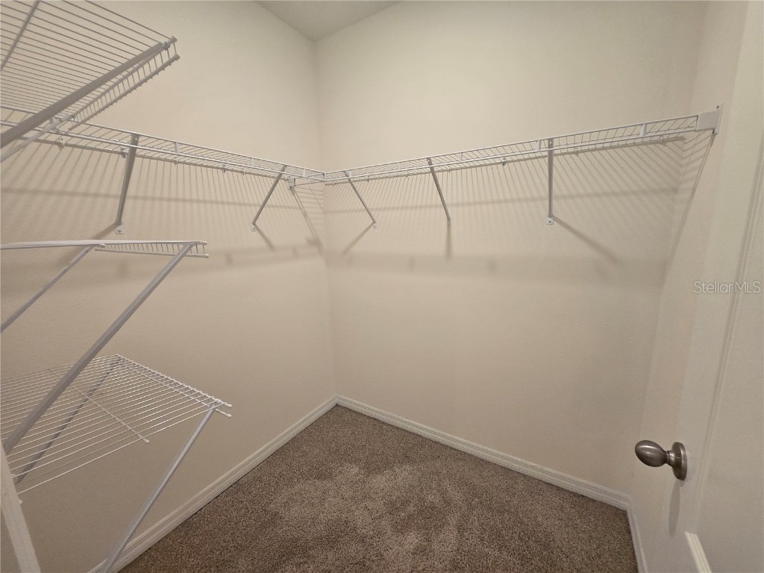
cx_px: 382
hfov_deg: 106.2
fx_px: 287
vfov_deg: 89.9
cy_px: 286
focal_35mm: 13
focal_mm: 1.7
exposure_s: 1/60
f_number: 2.2
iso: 160
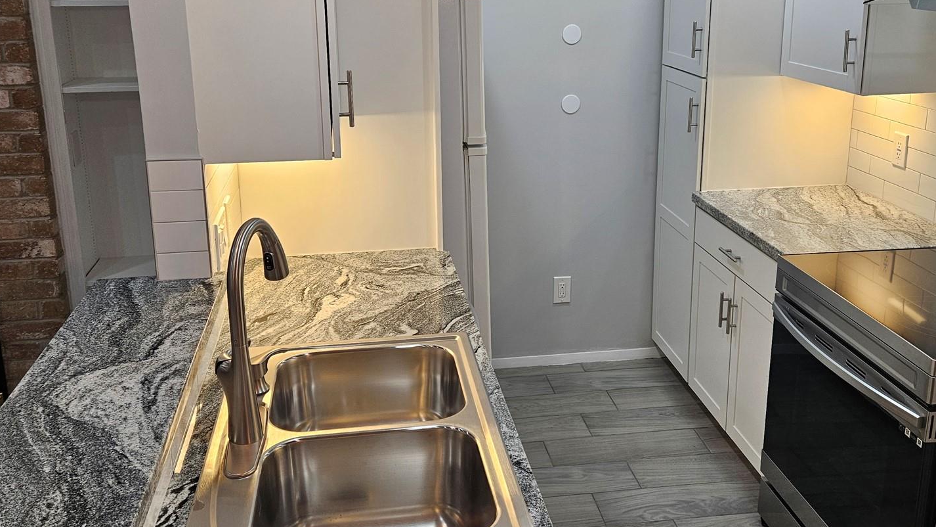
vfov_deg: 32.6
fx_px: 893
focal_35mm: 36
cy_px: 186
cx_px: 475
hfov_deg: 55.3
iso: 100
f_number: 1.8
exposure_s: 1/120
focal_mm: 5.4
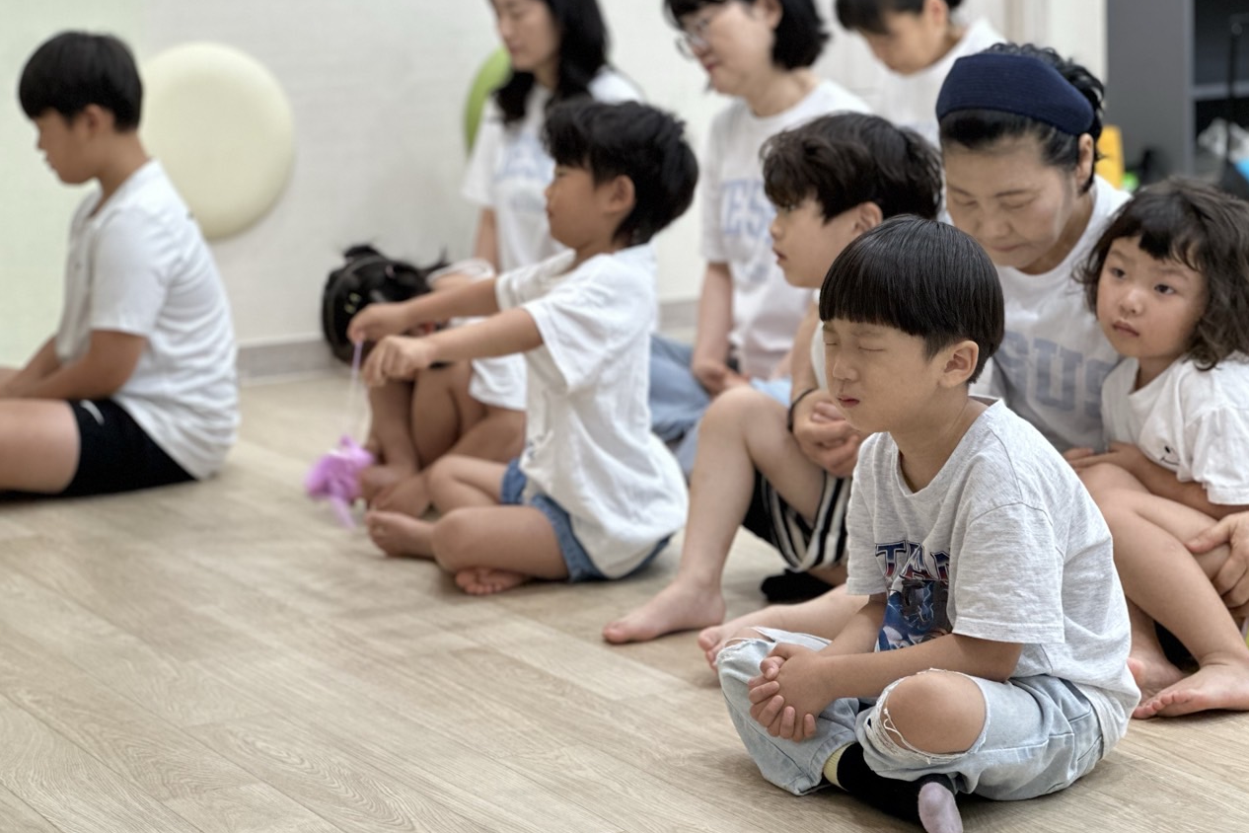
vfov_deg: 16.9
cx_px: 630
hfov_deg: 25.1
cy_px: 401
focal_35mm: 81
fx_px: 2810
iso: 160
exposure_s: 1/40
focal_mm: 9
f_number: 2.8
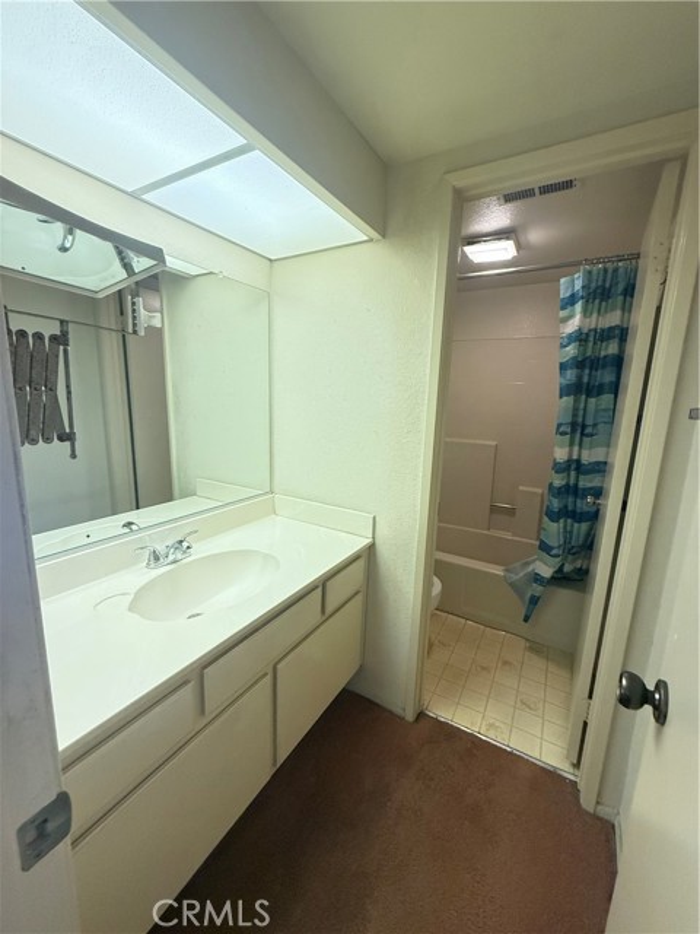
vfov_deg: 102.1
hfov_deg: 85.7
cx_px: 350
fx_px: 377
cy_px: 467
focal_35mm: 14
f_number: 2.2
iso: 640
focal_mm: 2.22
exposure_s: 1/120
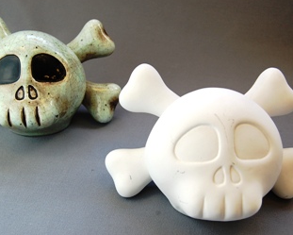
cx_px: 131
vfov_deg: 27.8
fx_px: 474
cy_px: 119
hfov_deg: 34.4
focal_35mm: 55
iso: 200
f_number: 8
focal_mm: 31
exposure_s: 1/80
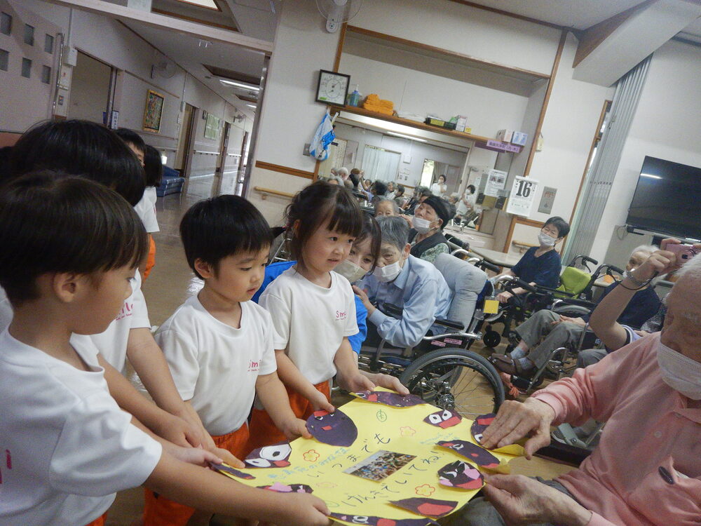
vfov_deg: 56.8
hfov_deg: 71.6
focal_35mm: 24
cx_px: 350
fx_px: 486
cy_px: 263
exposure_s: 1/20
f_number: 2.8
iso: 200
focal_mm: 4.3
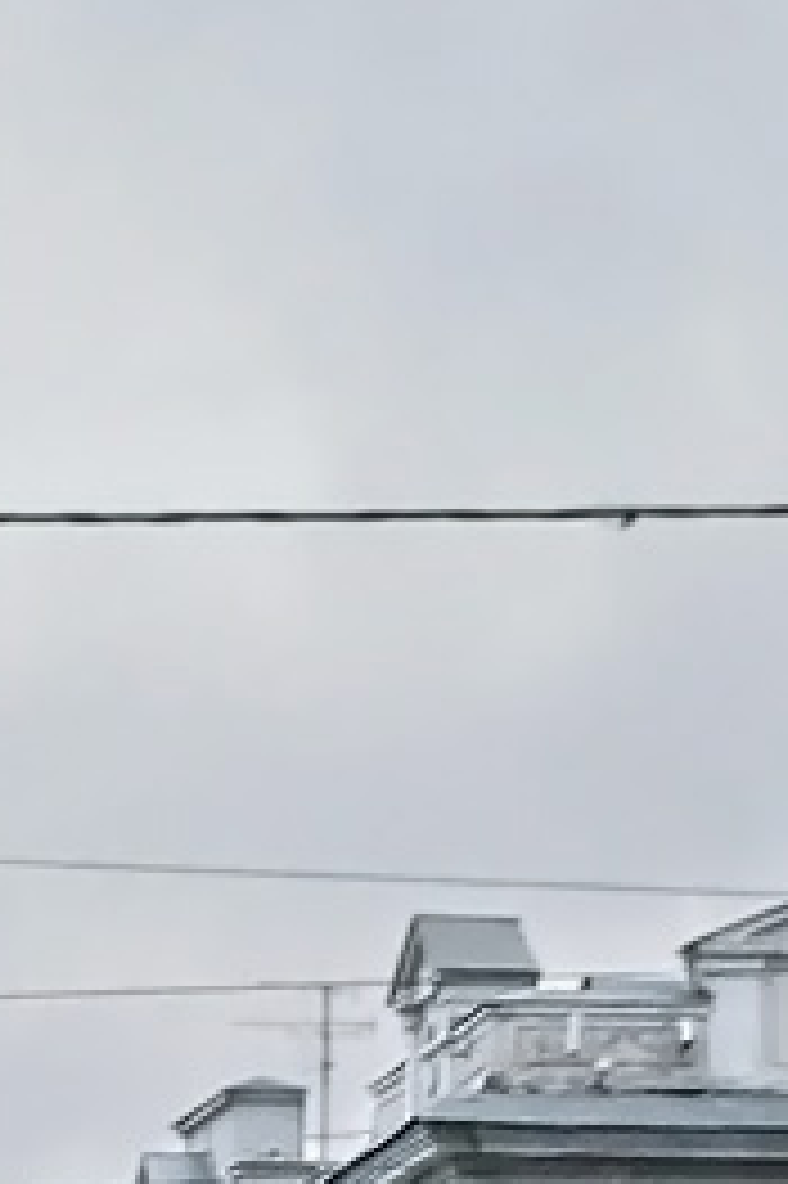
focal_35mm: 360
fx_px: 11835
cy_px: 1832
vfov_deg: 5.7
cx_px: -1333
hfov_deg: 3.7
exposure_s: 1/125
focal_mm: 50
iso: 800
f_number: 5
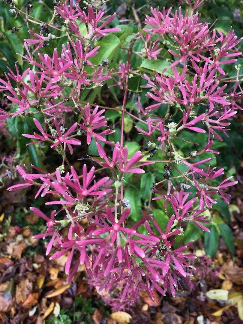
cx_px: 122
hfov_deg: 49.7
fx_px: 262
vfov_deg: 63.4
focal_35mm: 28
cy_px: 162
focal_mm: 4
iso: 40
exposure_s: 1/120
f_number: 1.8
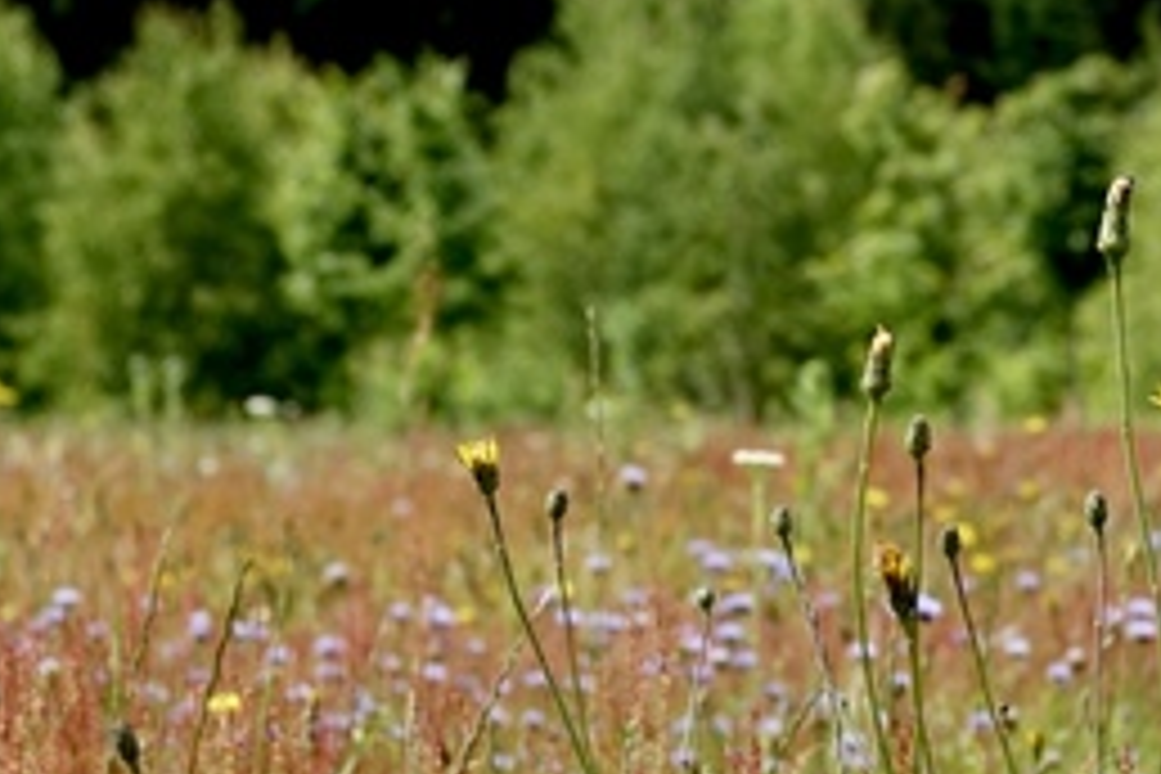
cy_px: 515
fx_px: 8513
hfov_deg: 7.8
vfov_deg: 5.2
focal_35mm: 264
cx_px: 875
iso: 100
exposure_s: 1/640
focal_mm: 38.04
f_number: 4
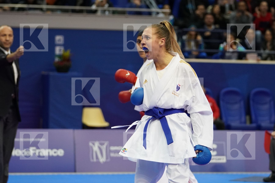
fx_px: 1153
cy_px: 92
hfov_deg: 13.6
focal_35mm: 151
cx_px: 138
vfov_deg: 9.1
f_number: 2.8
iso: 4000
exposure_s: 1/1000
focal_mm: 101
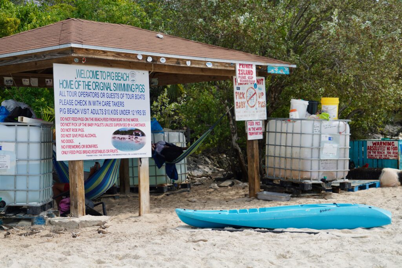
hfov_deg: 28.1
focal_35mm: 72
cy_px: 134
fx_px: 804
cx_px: 201
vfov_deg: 18.9
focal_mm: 72
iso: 100
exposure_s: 1/250
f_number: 6.3
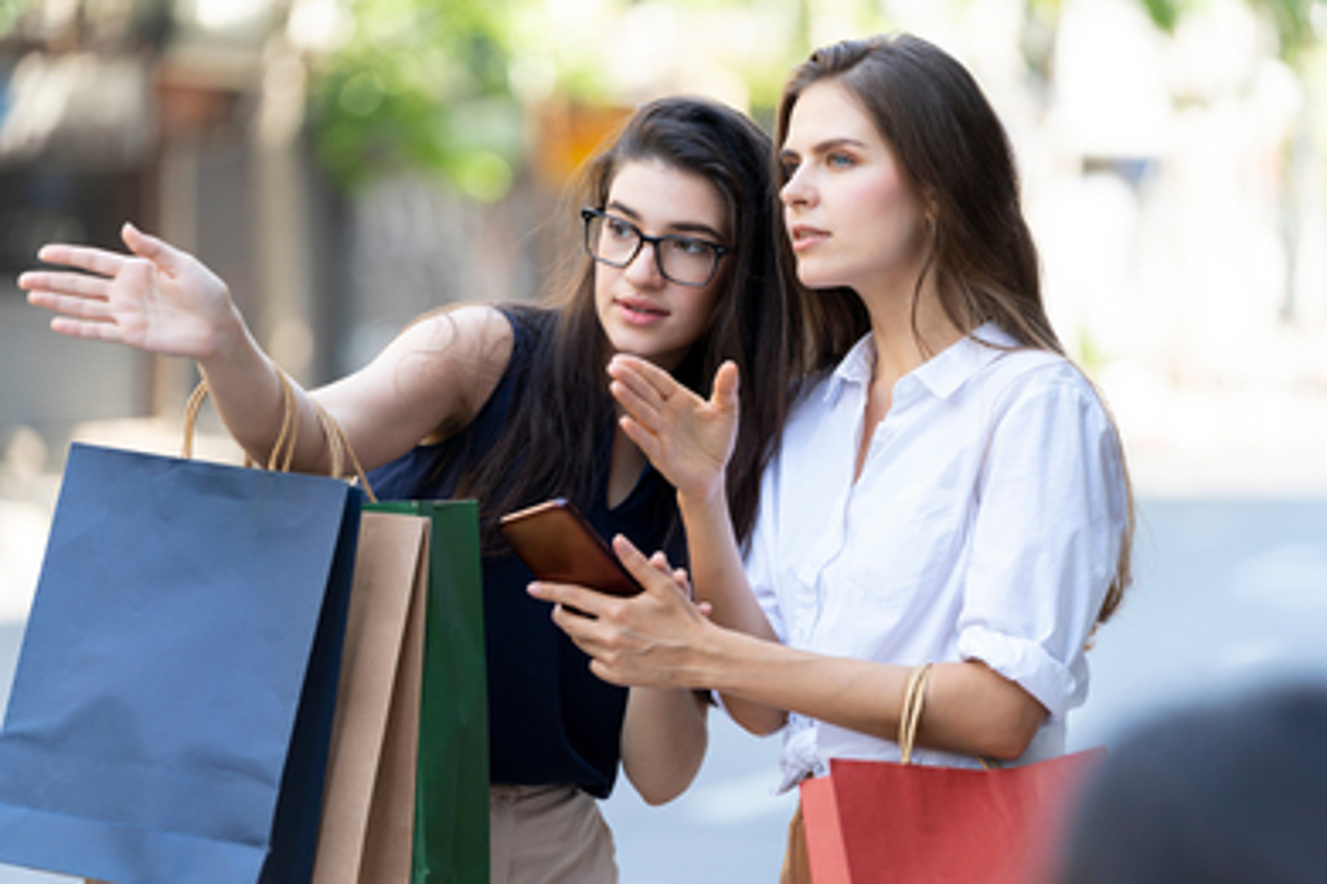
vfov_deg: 8.6
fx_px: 5860
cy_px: 442
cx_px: 664
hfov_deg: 12.9
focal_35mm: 159
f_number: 3.2
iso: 250
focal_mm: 159
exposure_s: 1/250
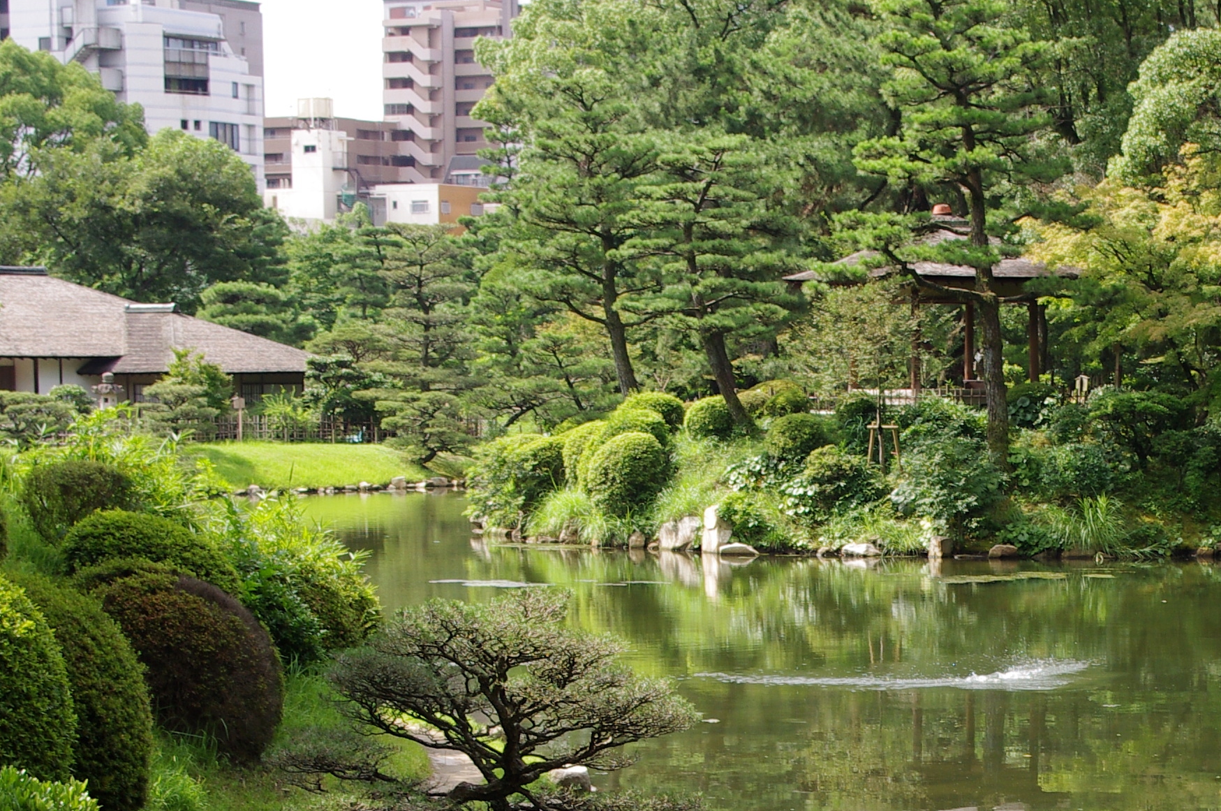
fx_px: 3489
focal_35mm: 103
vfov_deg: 13.1
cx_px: 994
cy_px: 819
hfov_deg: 19.6
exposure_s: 1/250
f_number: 6.3
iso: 200
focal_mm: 28.13
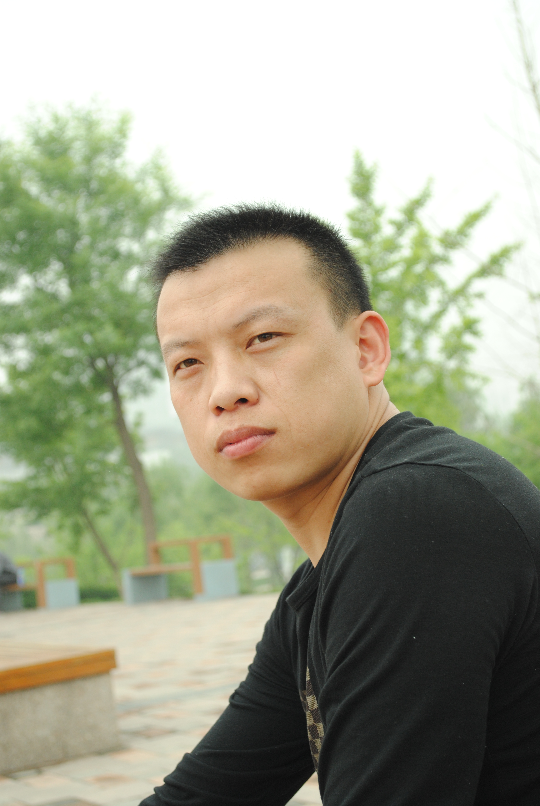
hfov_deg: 20.7
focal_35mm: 66
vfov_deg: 30.5
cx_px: 270
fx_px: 1481
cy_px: 403
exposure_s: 1/250
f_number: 5.6
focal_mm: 44
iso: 400
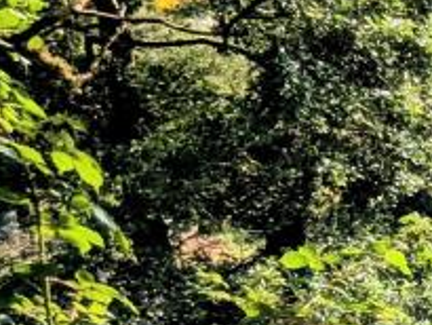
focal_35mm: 80
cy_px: 326
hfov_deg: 17.3
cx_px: 872
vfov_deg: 18.0
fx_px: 999
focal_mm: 2.35
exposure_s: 1/2326
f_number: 2.2
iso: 45
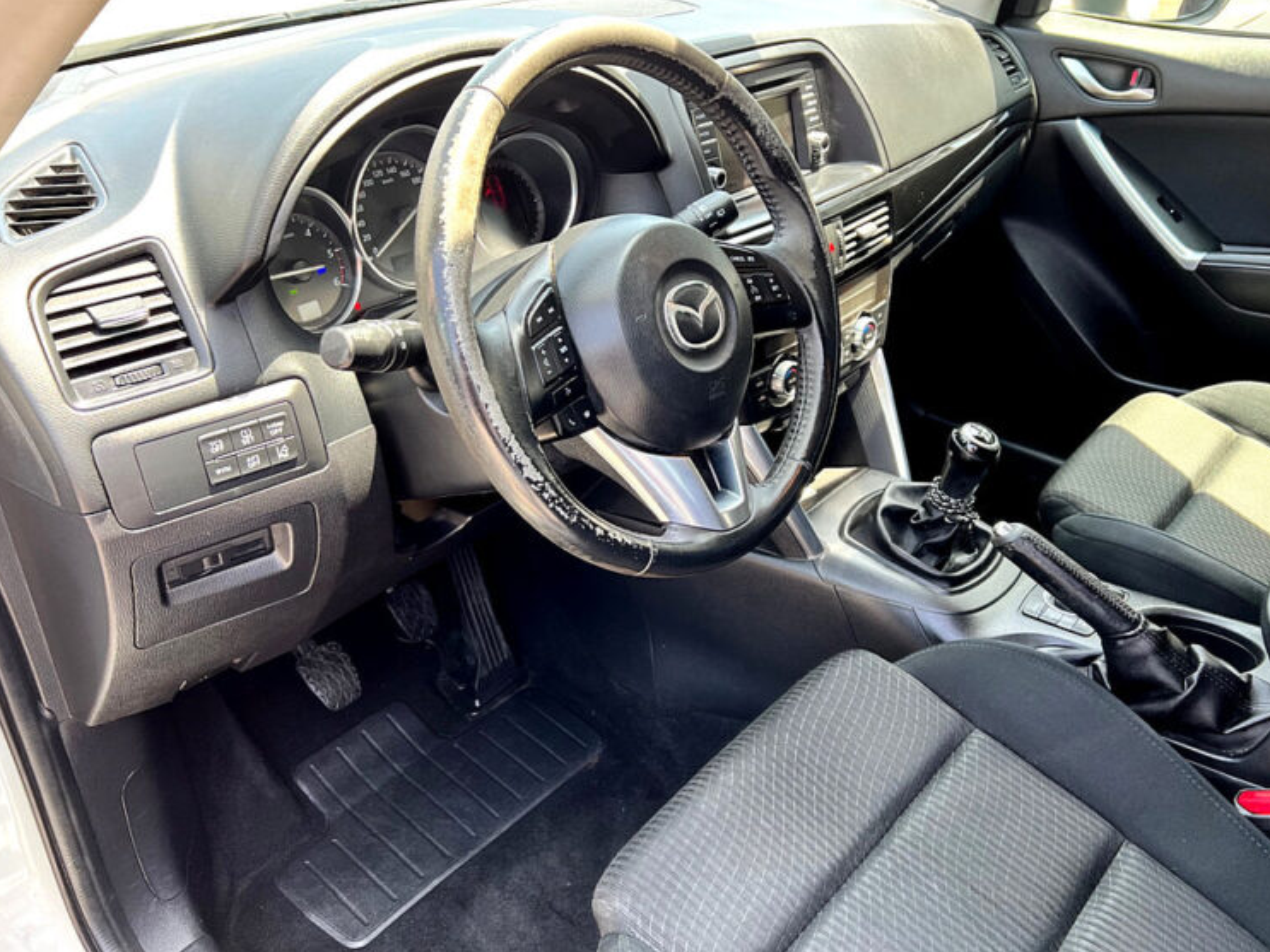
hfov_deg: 63.4
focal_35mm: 28
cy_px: 482
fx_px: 1027
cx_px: 665
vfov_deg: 49.7
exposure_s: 1/121
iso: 64
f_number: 1.5
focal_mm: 5.7
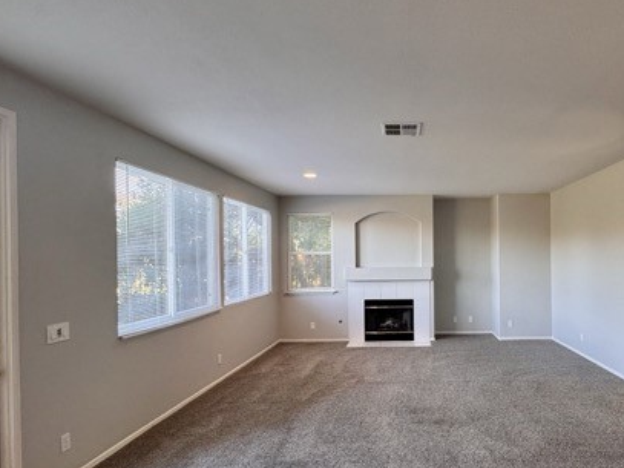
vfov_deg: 60.9
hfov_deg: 74.4
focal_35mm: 22
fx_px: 396
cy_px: 261
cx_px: 408
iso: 200
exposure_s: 1/120
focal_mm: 2.22
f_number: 2.2
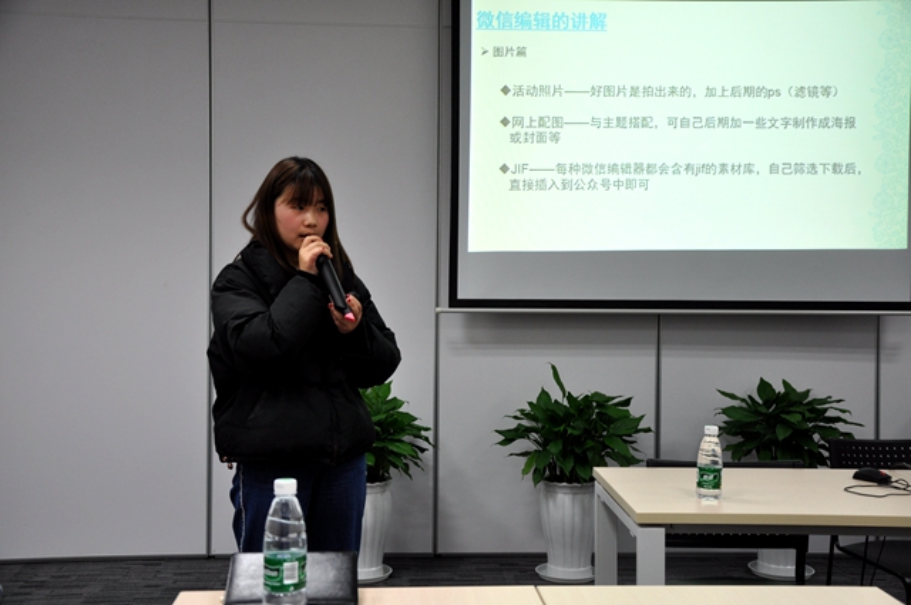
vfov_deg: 31.8
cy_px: 302
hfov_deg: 46.5
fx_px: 1061
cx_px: 456
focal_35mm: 42
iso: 640
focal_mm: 28
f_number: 4.5
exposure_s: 1/80
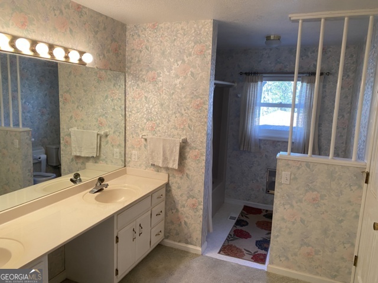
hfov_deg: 67.3
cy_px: 142
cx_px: 189
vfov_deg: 53.1
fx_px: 284
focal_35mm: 26
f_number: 1.8
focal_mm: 4.25
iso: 100
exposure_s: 1/60
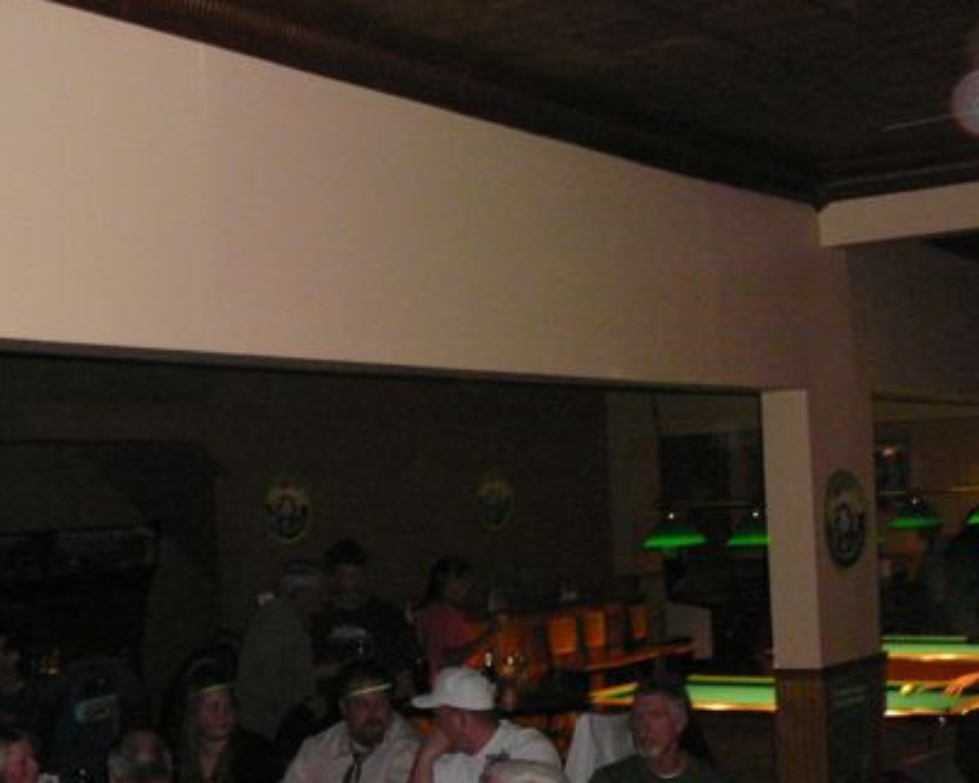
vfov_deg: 27.1
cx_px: 406
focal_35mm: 56
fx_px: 1622
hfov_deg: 33.5
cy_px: 461
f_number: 2.8
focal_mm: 5.2
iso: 400
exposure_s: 1/30
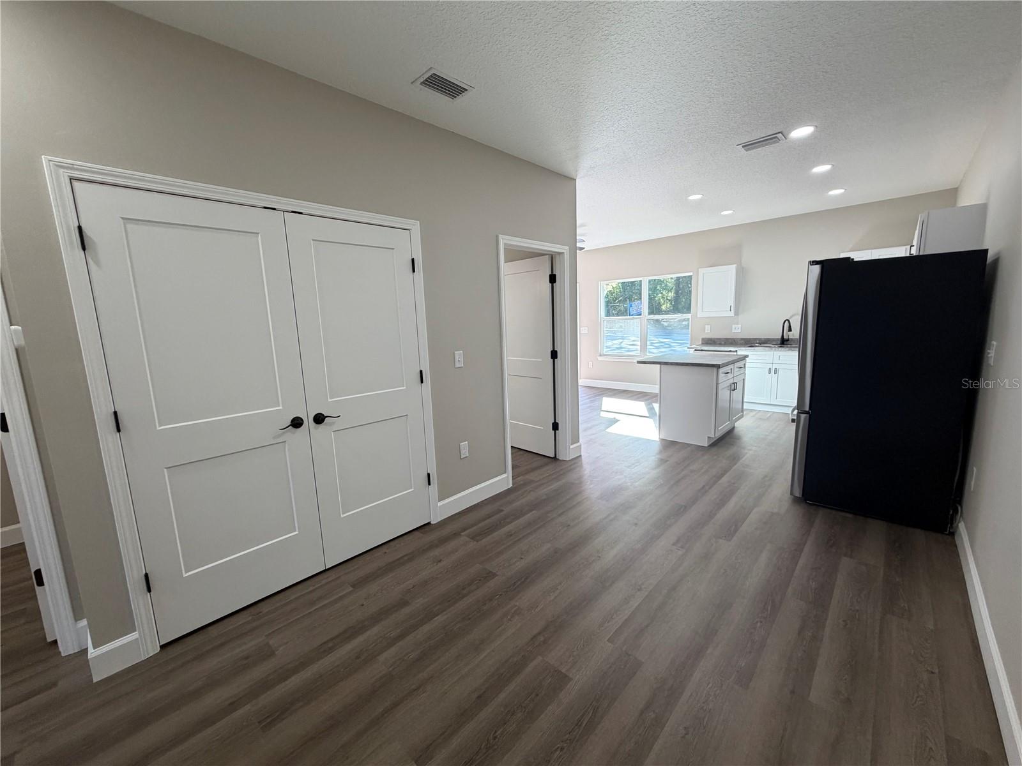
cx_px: 511
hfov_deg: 102.1
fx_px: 413
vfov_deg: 85.7
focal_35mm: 14
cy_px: 383
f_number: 2.2
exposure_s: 1/121
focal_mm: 2.22
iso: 160
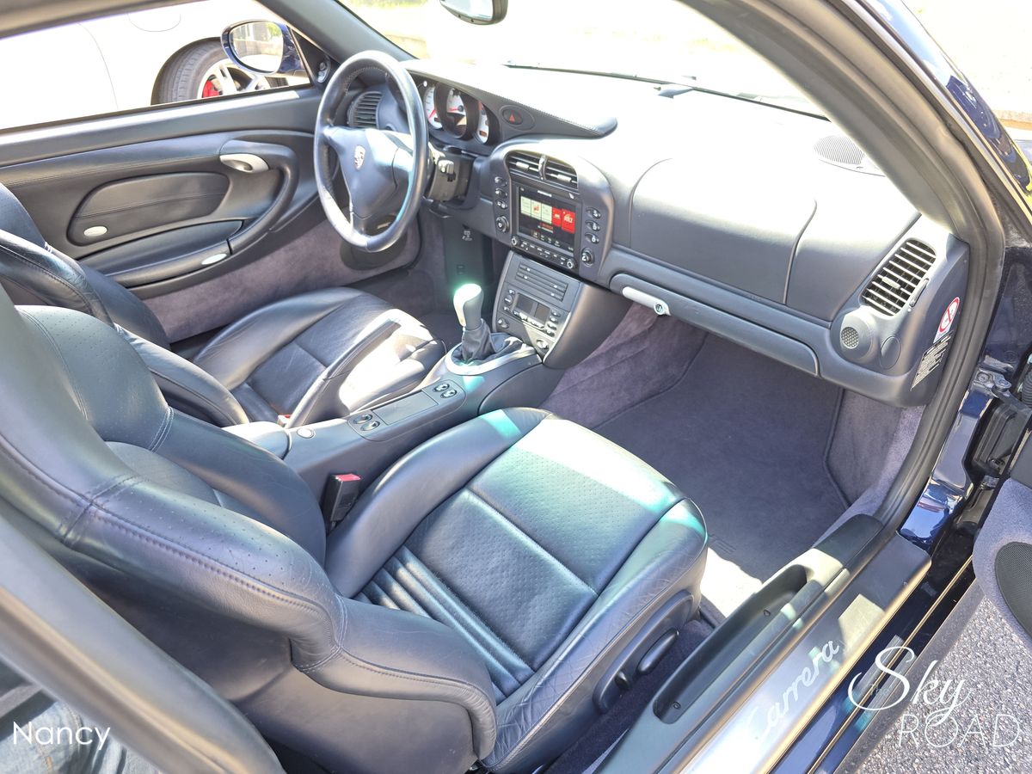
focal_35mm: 23
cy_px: 387
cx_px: 516
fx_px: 686
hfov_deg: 73.9
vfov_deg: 58.9
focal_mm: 6.3
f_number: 1.7
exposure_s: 1/180
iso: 125
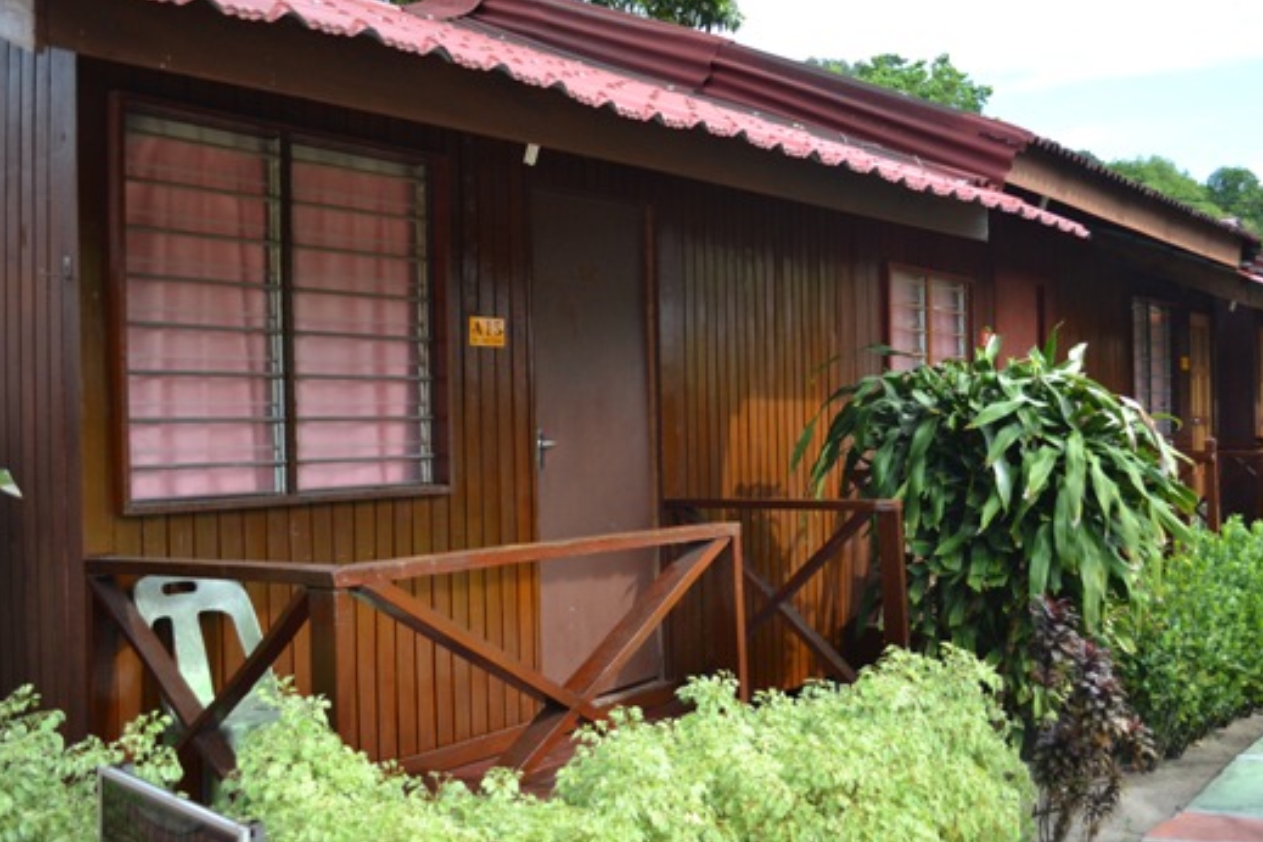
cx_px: 723
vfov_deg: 35.9
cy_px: 393
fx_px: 1298
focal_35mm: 37
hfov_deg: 51.7
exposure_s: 1/800
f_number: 4
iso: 400
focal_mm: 20
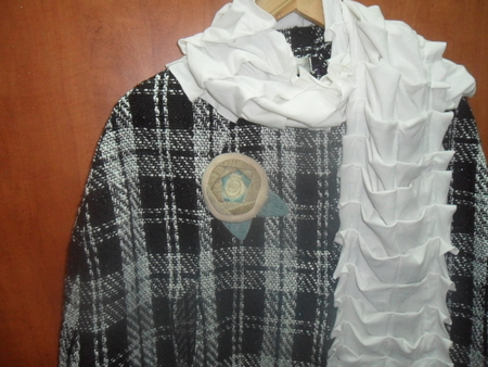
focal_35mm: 27
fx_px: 381
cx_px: 244
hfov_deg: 65.3
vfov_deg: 51.4
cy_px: 184
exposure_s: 1/45
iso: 400
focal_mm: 4.9
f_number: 3.5
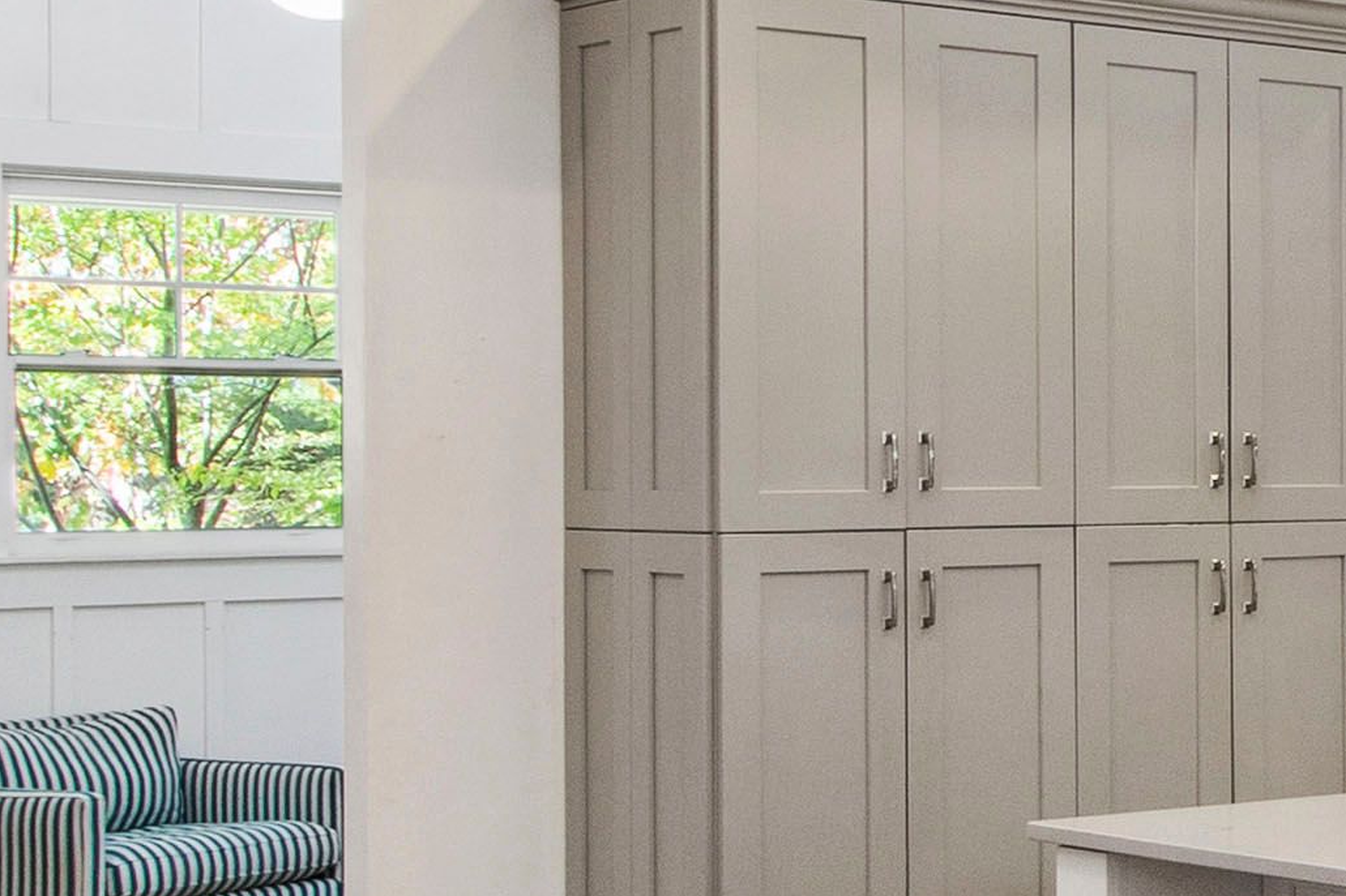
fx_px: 3028
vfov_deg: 16.8
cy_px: 532
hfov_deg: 20.7
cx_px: 2118
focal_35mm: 81
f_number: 8
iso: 200
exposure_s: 1/2
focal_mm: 10
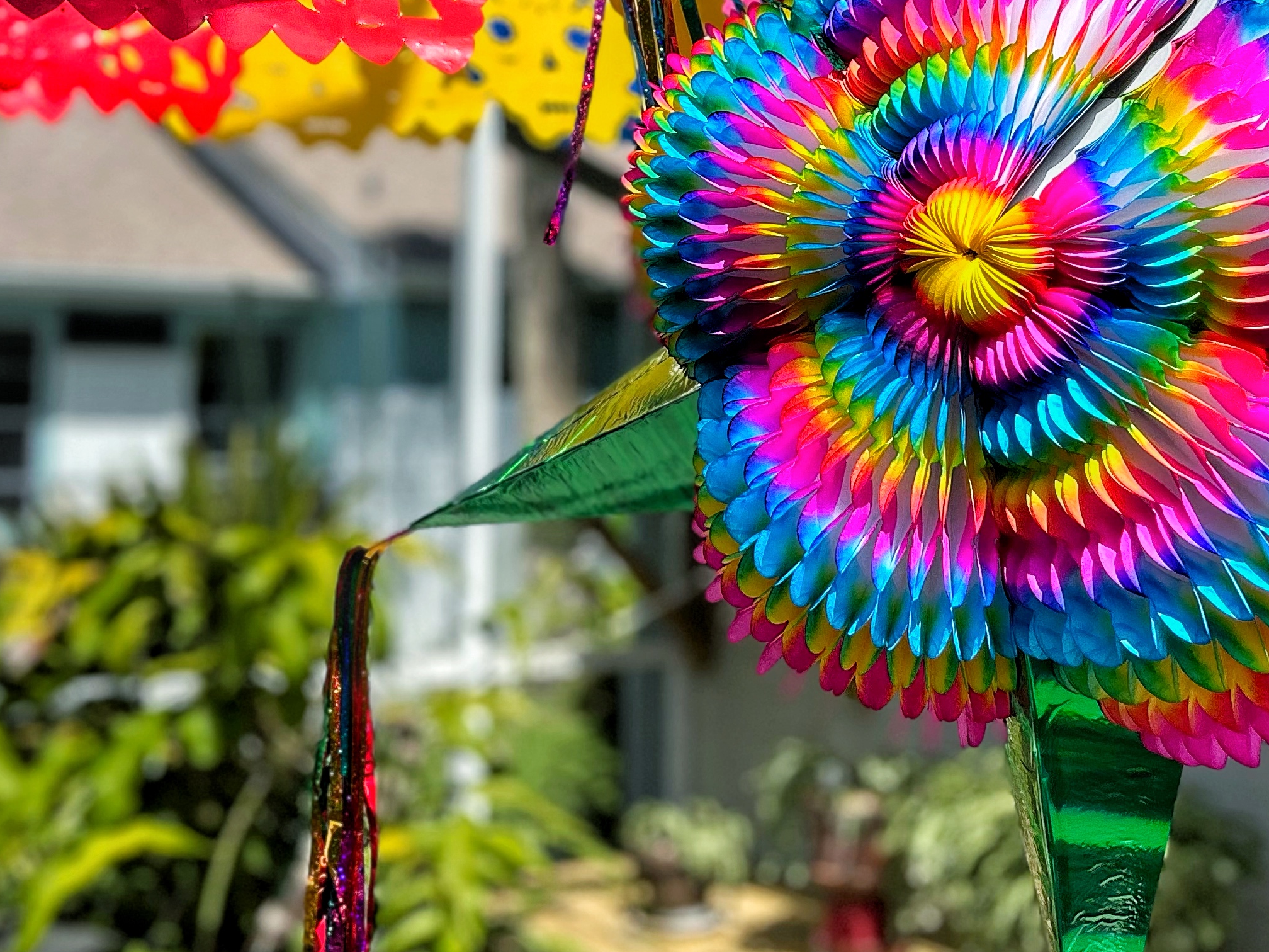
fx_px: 1906
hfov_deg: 36.8
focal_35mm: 52
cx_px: 653
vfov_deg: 27.6
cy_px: 220
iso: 50
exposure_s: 1/2915
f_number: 1.5
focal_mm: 5.7
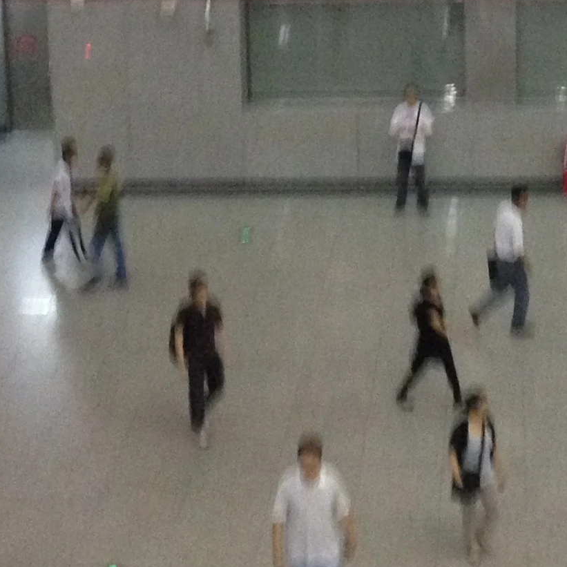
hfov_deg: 14.9
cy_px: 95
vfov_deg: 14.9
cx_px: 447
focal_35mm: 116
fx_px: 2150
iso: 400
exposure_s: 1/20
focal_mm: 4.12
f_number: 2.4
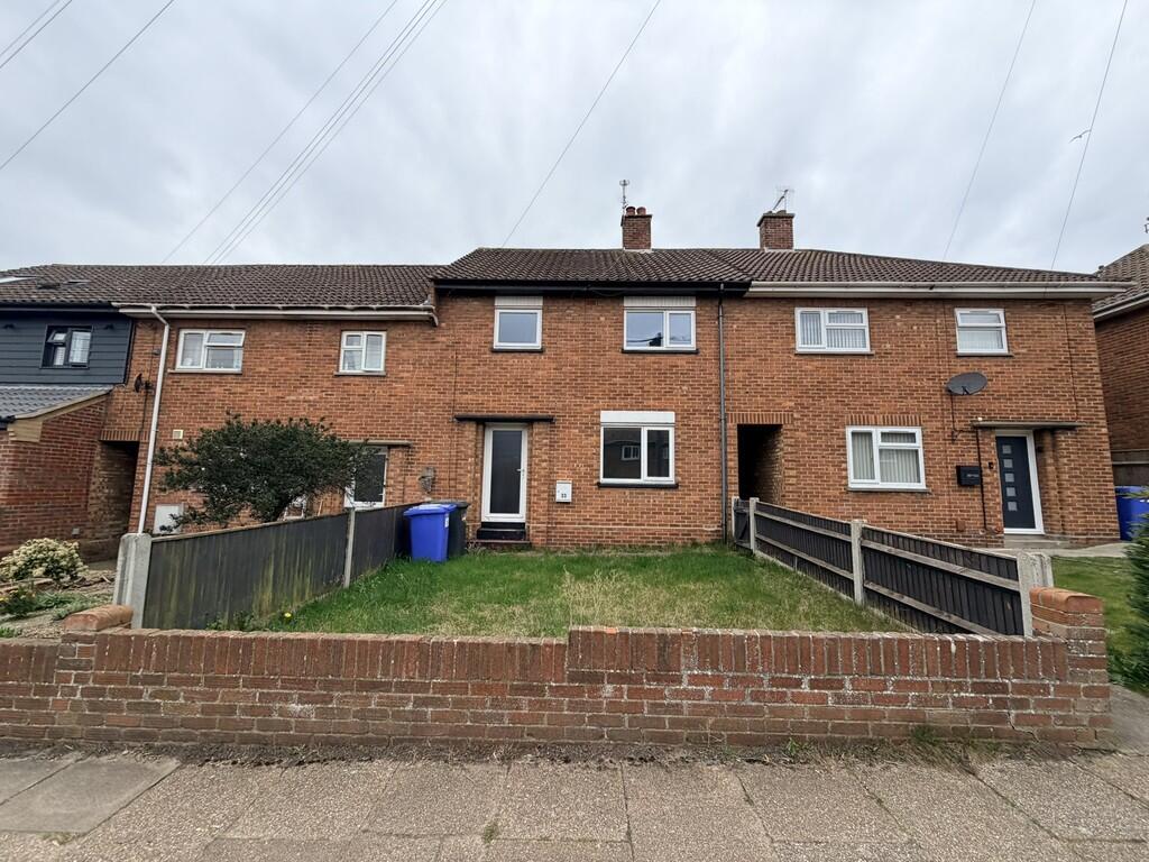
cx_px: 574
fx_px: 465
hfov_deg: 102.1
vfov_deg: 85.7
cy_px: 431
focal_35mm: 14
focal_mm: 2.22
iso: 40
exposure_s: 1/726
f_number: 2.2
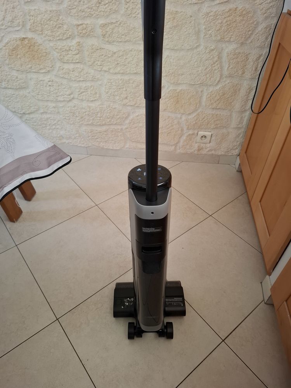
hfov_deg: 58.9
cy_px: 194
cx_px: 146
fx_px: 258
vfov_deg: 73.9
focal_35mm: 23
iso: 320
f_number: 1.8
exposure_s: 1/30
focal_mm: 5.54
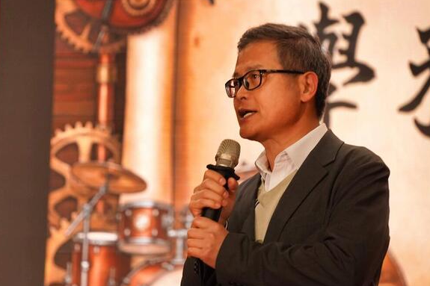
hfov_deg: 8.4
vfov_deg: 5.6
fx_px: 2937
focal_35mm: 246
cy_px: 158
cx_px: 198
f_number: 5.6
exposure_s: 1/100
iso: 1000
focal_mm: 135
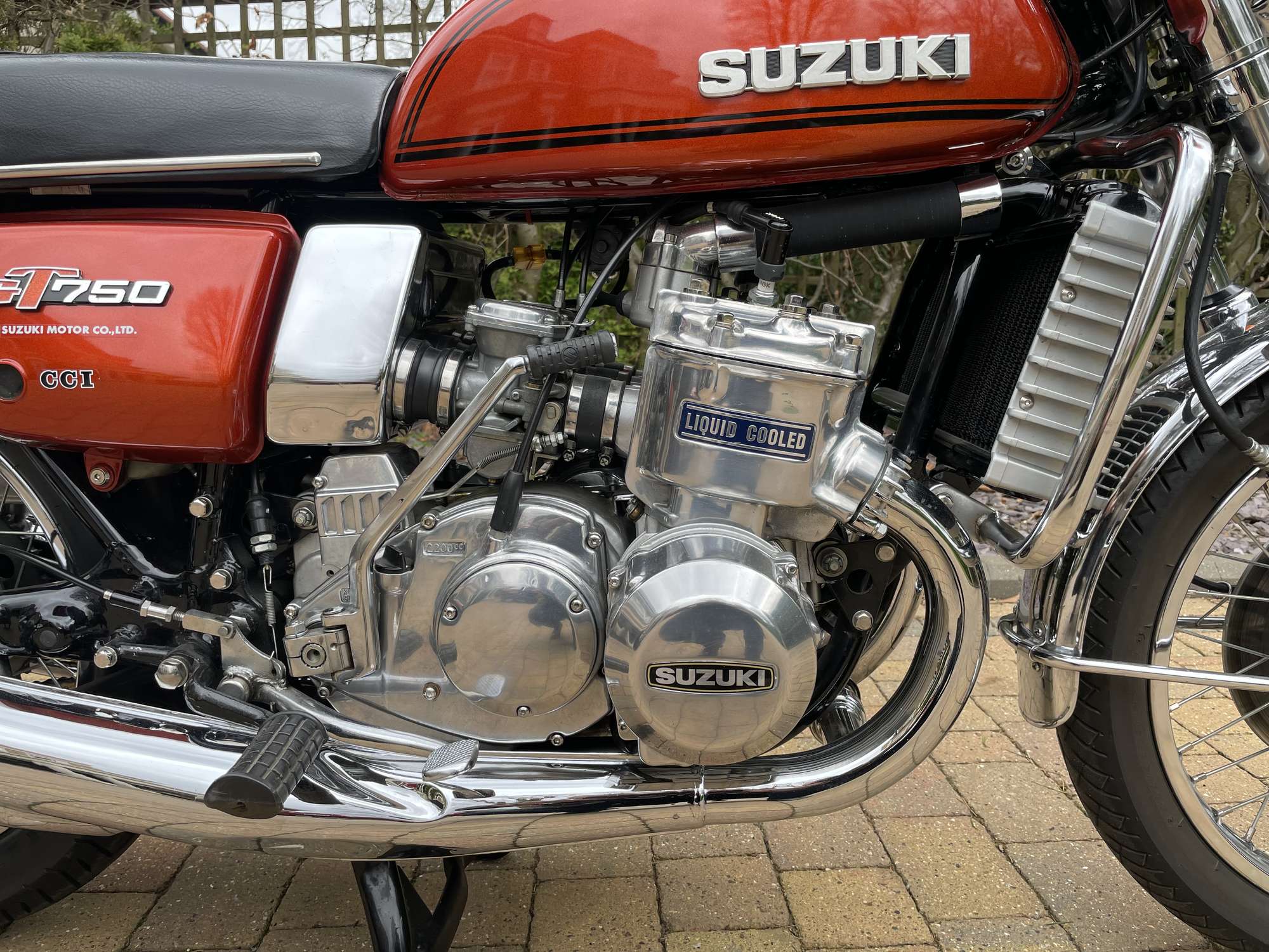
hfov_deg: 67.3
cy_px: 476
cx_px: 634
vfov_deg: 53.1
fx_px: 953
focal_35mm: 26
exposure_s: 1/491
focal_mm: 4.2
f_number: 1.6
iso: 32
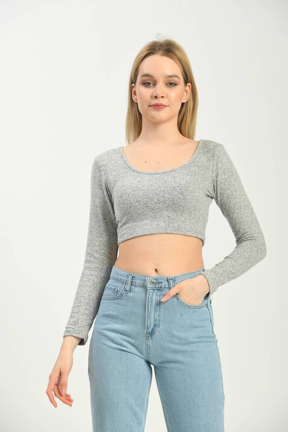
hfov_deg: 10.2
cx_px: 147
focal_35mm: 135
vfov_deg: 15.2
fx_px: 1621
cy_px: 215
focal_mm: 130
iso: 100
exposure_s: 1/160
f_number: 6.3
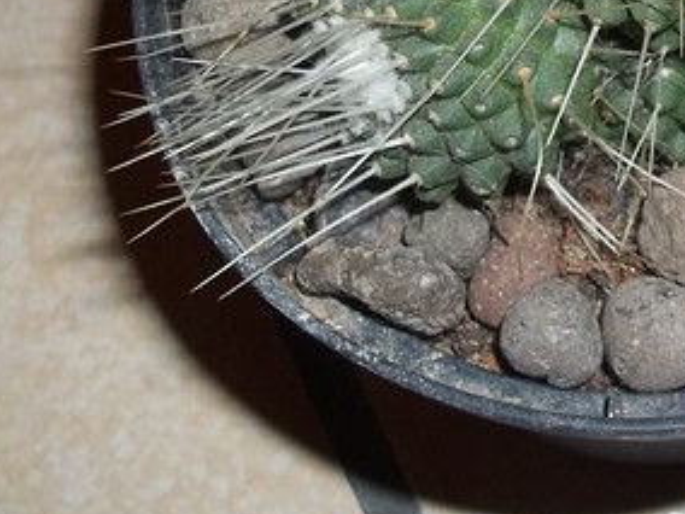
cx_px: 680
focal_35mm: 90
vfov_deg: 16.0
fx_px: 1781
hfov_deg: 21.1
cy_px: -19
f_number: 2.9
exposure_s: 1/30
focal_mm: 5.7
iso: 64
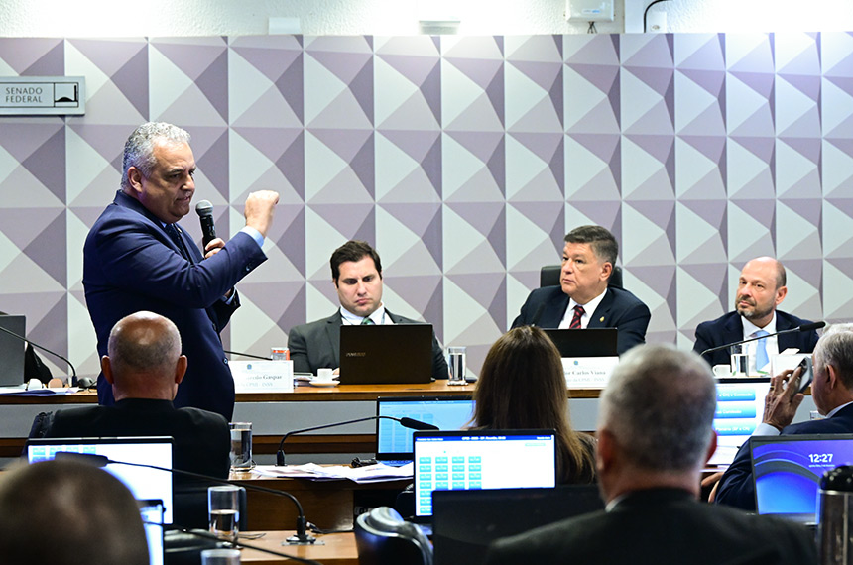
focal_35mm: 133
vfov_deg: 10.3
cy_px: 282
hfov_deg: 15.4
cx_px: 426
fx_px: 3145
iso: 4000
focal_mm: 89
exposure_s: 1/160
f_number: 4.5
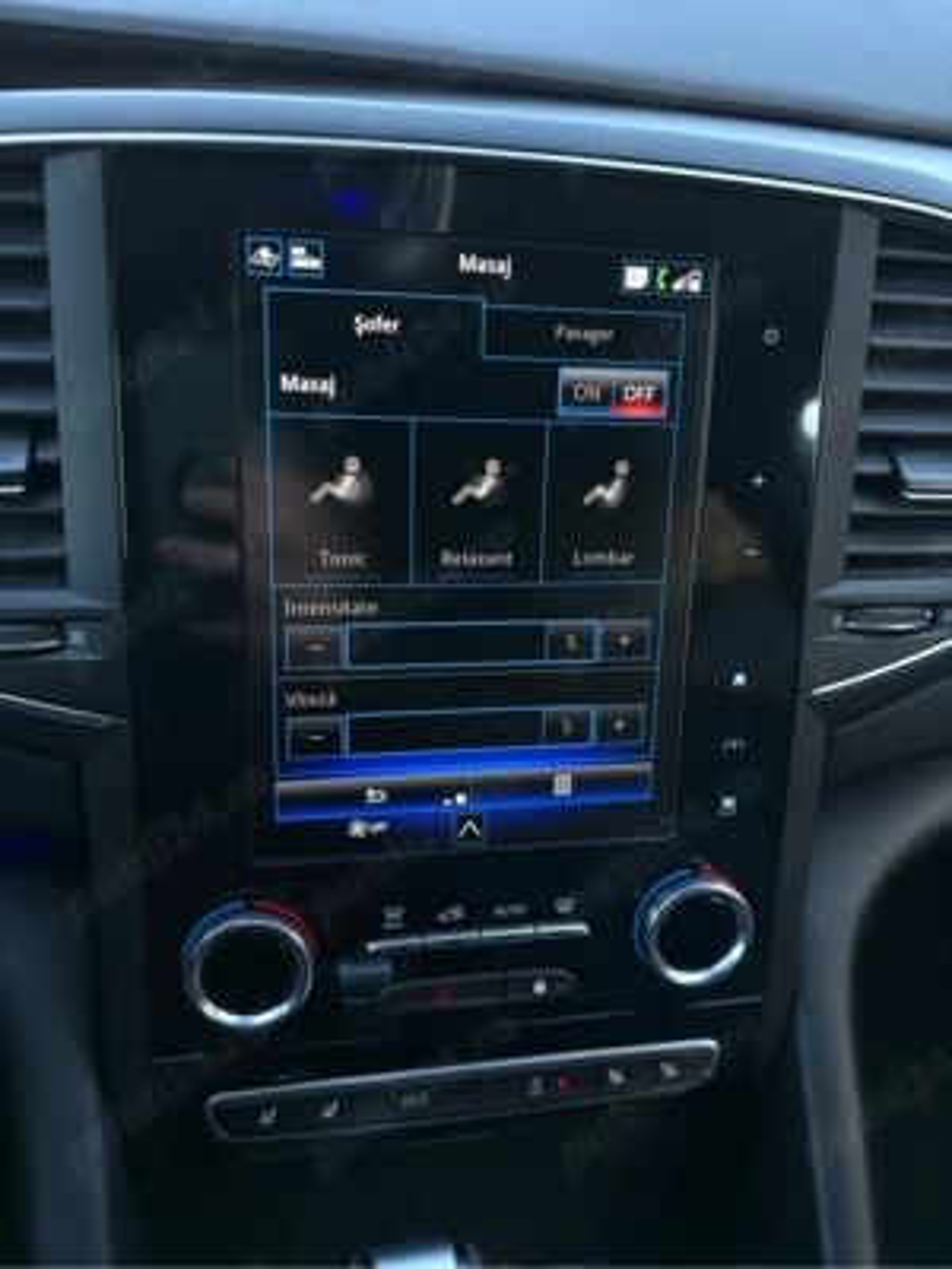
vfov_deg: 67.3
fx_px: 953
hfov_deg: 53.1
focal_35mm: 26
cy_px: 634
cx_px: 476
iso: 160
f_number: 1.6
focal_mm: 5.96
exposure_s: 1/198
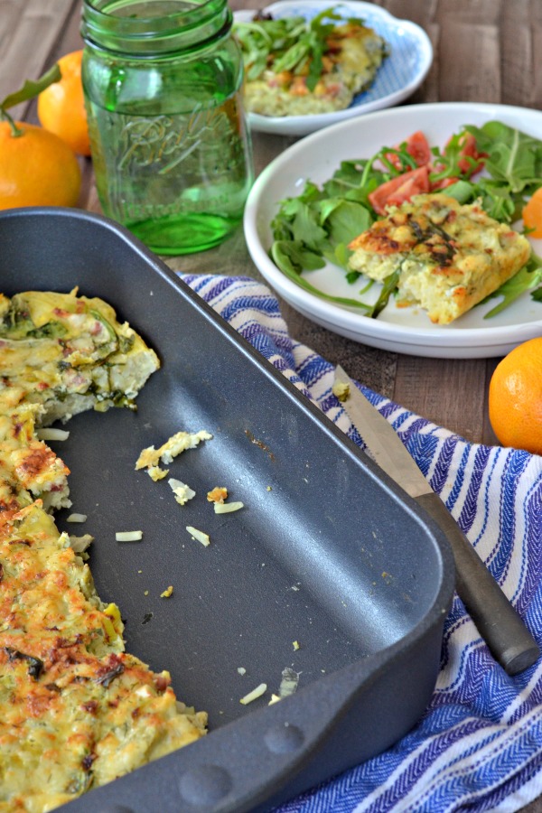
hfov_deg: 18.2
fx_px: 1694
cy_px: 406
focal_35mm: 75
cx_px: 271
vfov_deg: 27.0
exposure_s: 1/80
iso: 1000
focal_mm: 50
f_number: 6.3
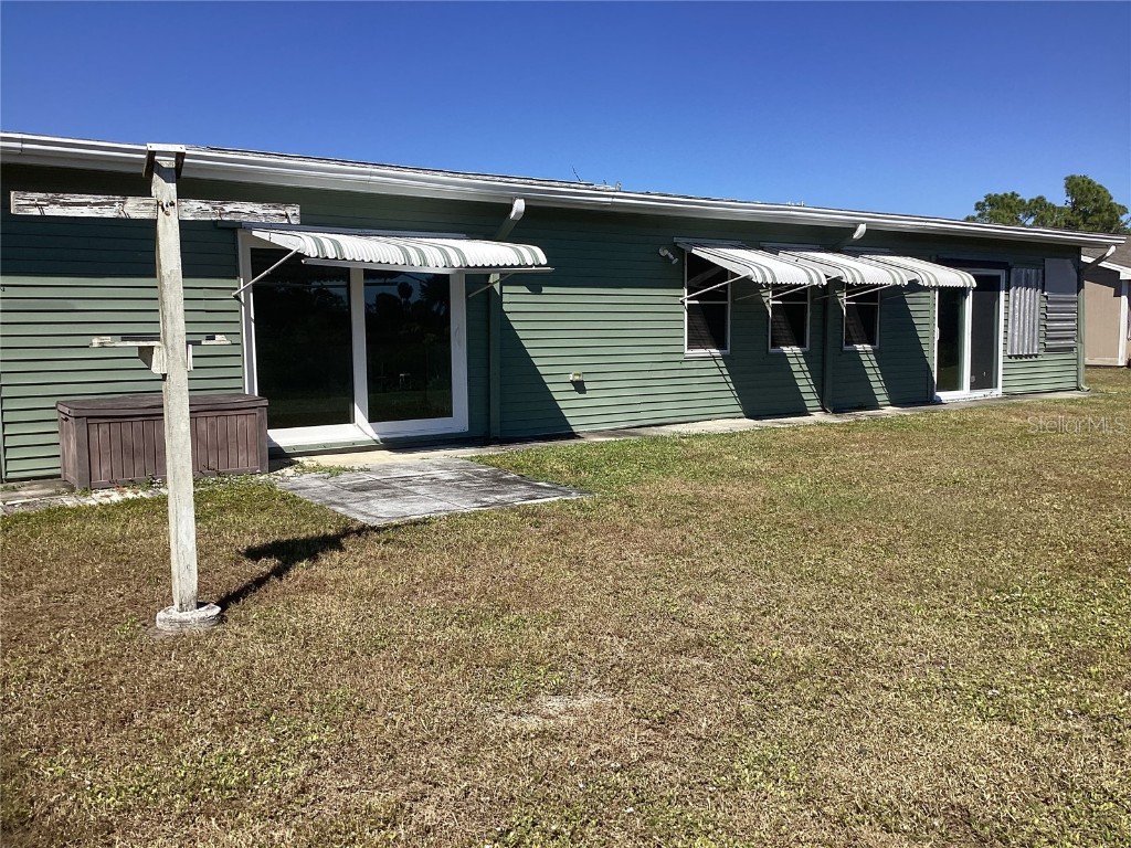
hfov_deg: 58.4
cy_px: 424
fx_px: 1013
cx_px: 566
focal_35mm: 31
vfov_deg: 45.4
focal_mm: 3.3
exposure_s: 1/1538
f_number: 2.4
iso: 25
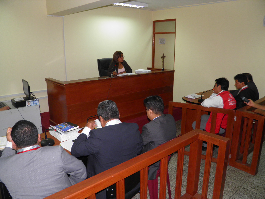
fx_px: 214
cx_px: 132
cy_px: 100
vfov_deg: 49.7
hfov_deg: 63.4
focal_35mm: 28
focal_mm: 4.9
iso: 100
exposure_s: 1/30
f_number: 2.8
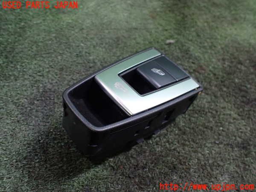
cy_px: 96
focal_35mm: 30
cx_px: 128
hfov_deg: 60.0
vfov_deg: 46.8
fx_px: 222
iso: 800
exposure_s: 1/80
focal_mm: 5.4
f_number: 2.3
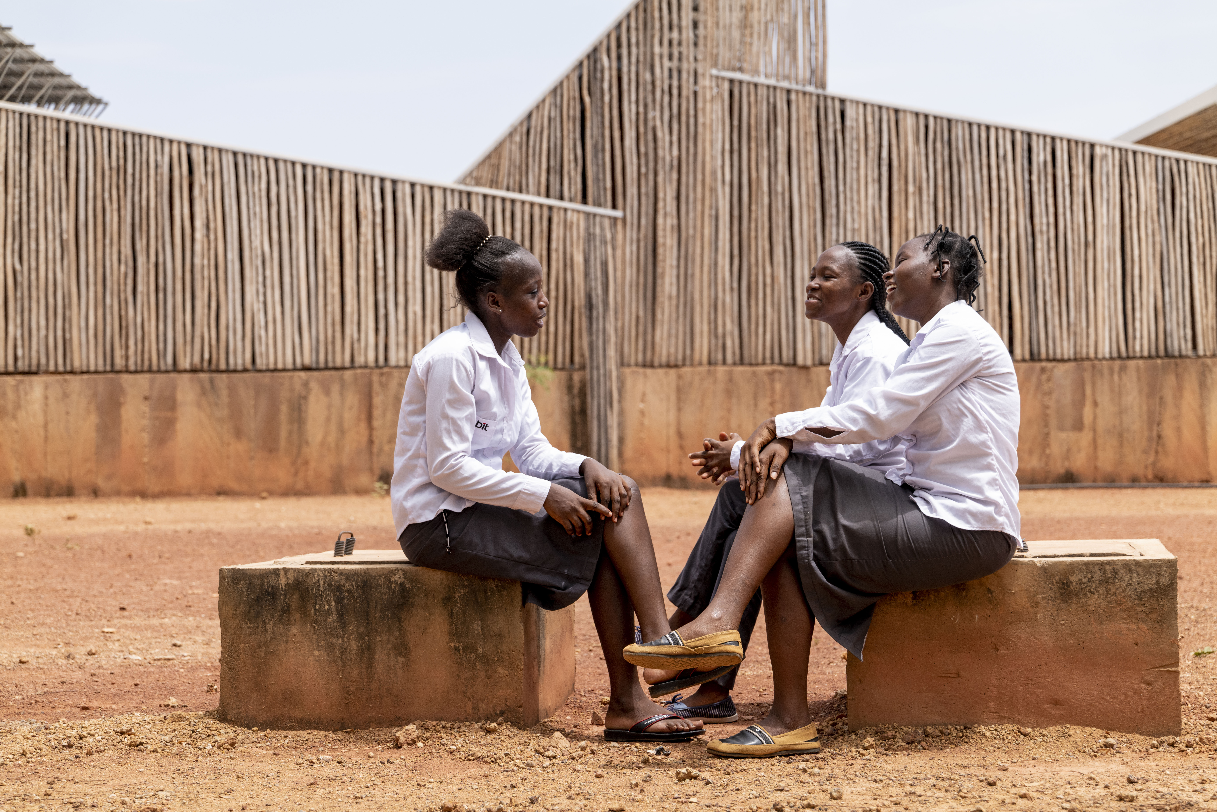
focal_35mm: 68
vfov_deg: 20.0
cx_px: 608
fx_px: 2299
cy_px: 406
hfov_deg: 29.6
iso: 400
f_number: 5
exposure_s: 1/1600
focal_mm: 68
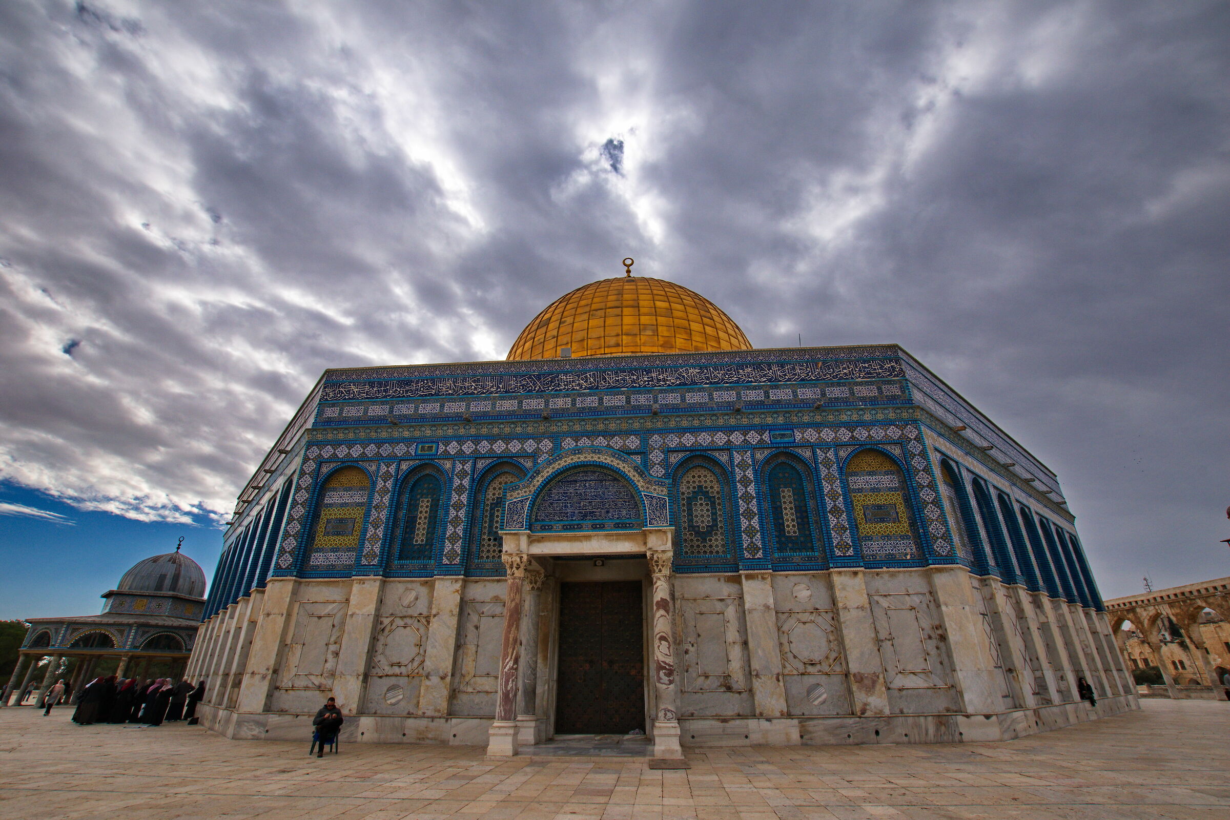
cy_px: 410
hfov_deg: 100.4
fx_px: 512
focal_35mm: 15
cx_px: 615
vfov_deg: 77.3
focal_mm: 10
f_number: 11
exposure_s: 1/320
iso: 200
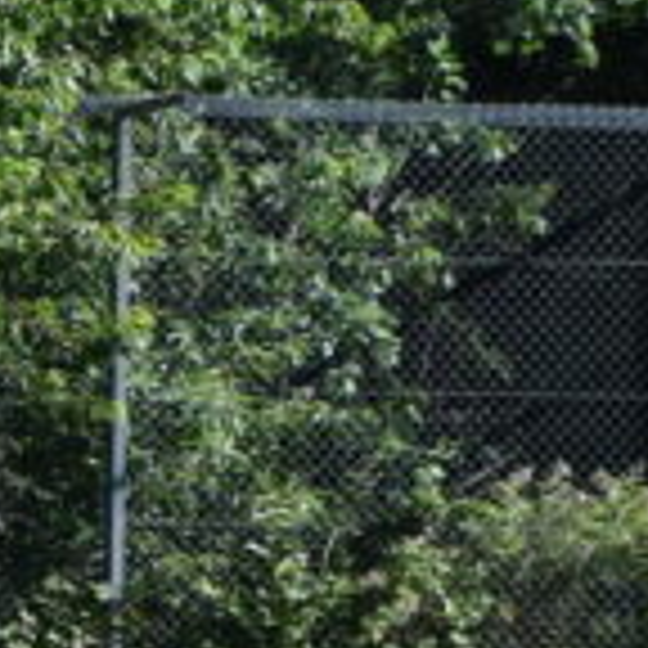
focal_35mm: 951
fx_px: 20142
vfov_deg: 1.8
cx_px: -1062
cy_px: 747
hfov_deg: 1.8
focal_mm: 105
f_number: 5.6
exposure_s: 1/1600
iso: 500
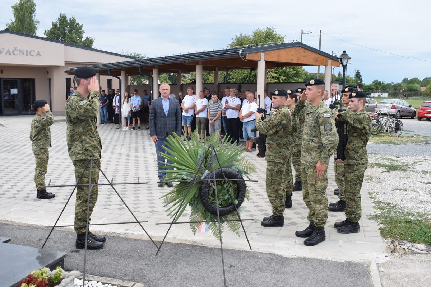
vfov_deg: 38.4
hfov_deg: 55.1
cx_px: 216
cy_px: 144
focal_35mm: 34
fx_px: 413
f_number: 8
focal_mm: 23
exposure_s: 1/250
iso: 320
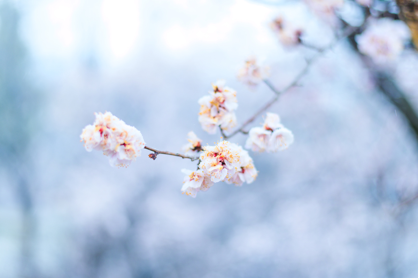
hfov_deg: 39.6
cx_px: 209
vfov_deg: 26.9
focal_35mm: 50
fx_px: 580
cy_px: 139
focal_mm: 50
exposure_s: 1/160
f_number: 2
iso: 80
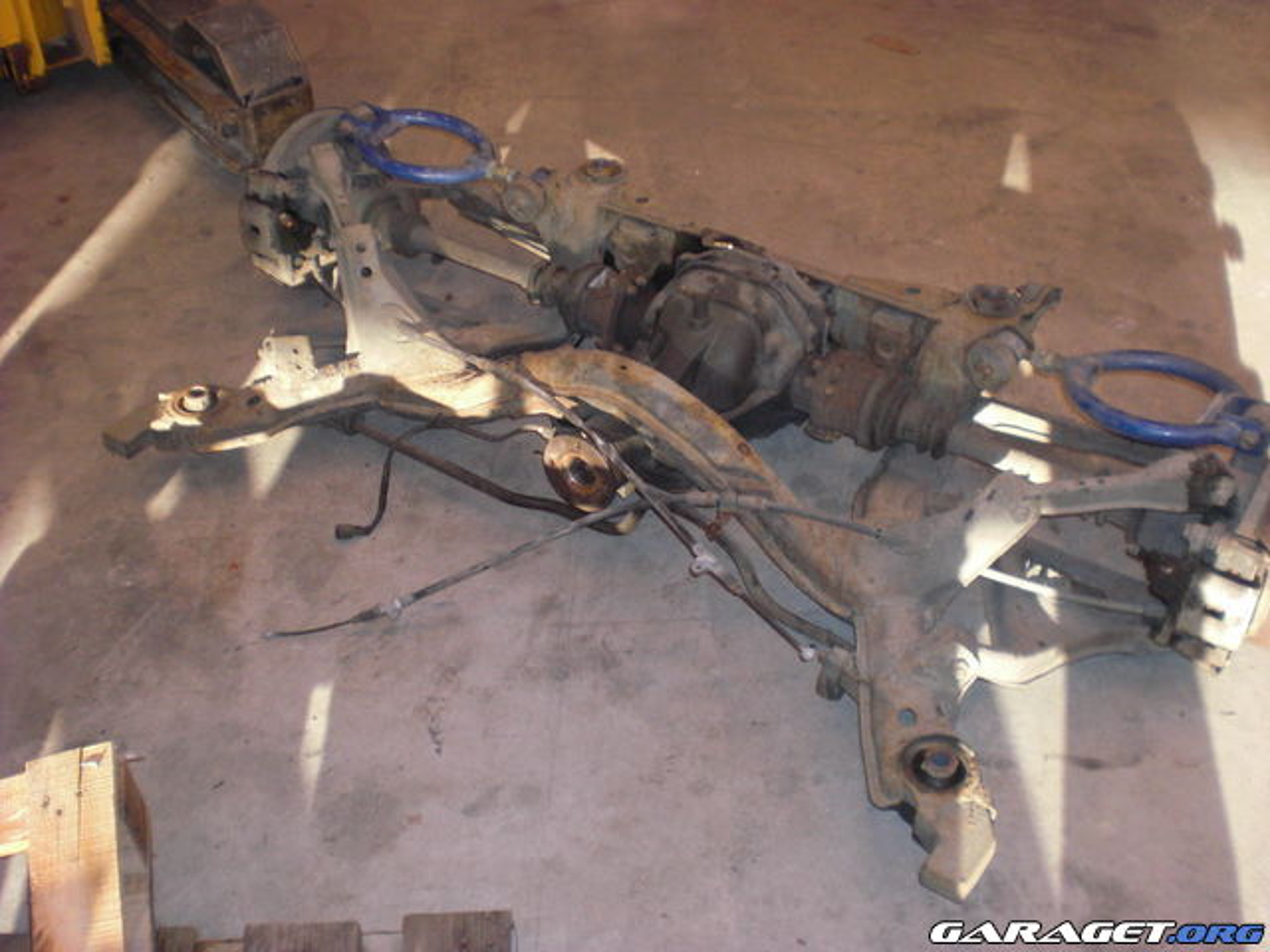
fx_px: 1394
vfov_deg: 37.7
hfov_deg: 49.0
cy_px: 476
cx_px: 635
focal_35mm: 38
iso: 200
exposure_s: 1/60
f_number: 3.1
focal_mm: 6.3
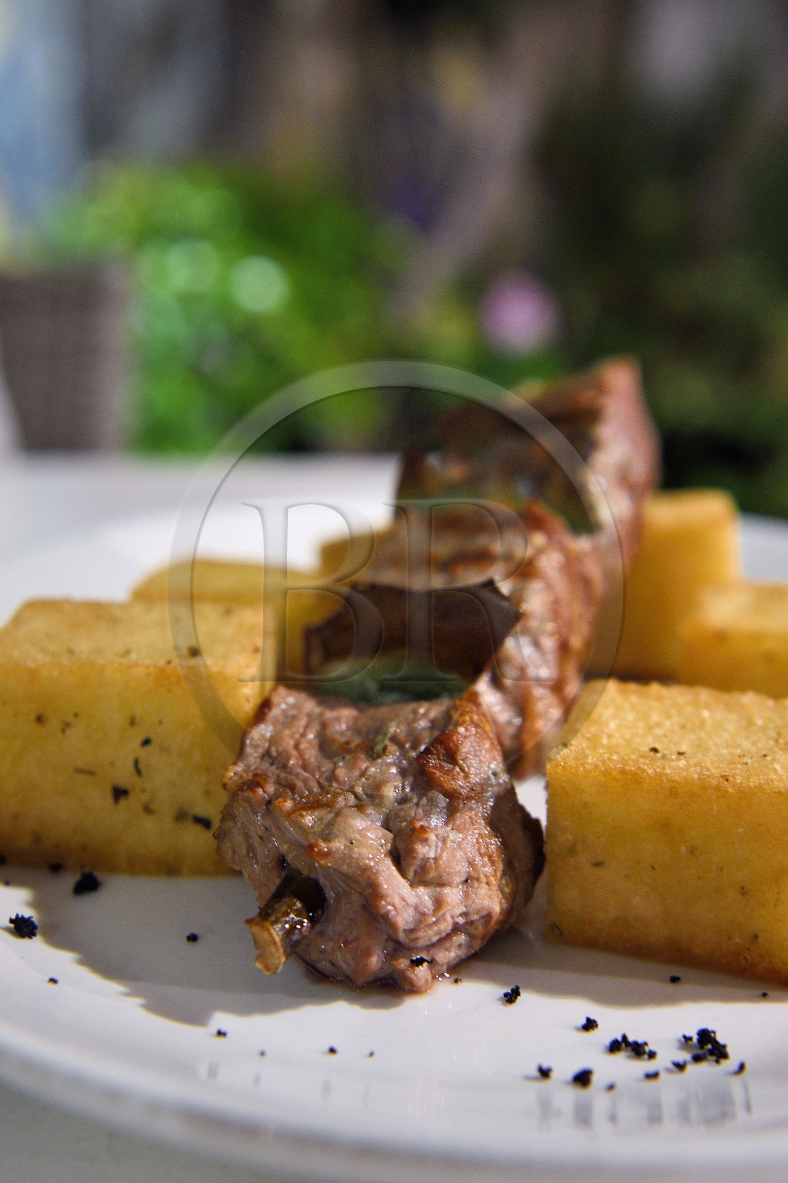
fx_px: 1445
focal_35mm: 44
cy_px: 592
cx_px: 394
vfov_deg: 44.5
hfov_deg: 30.5
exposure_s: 1/8
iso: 1600
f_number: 5.6
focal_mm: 44
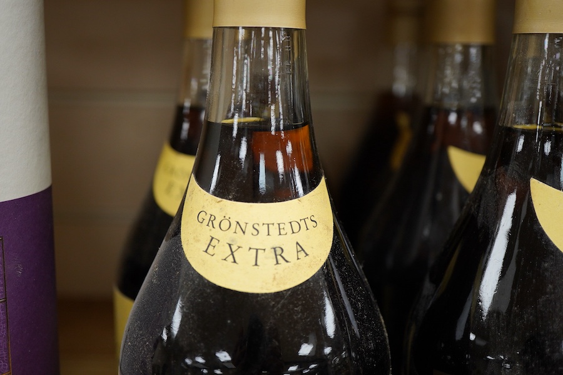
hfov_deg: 43.6
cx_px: 282
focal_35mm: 45
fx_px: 704
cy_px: 188
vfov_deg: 29.9
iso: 800
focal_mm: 30
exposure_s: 1/125
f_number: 4.5
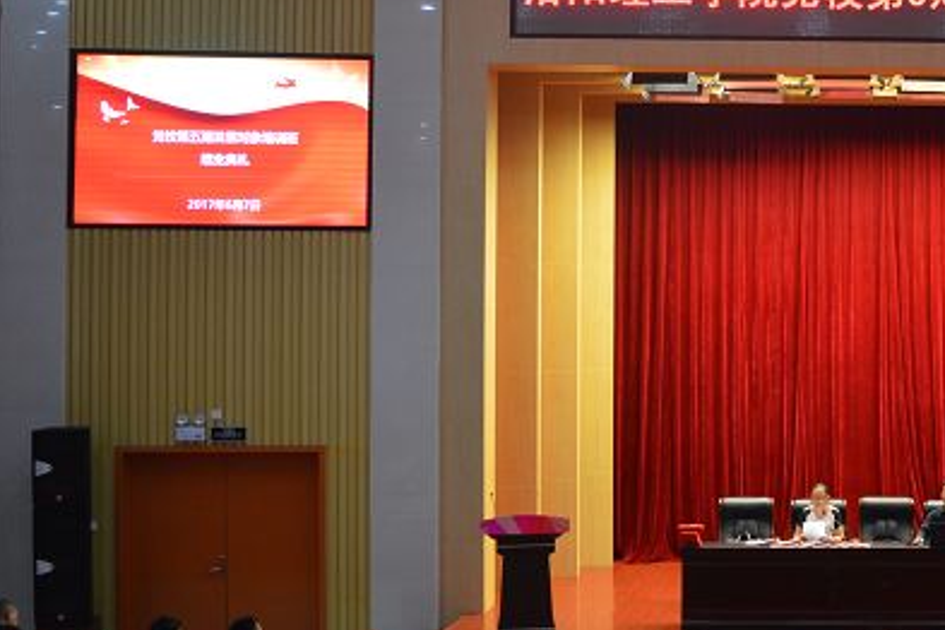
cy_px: 308
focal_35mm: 61
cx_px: 959
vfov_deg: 22.3
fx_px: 1601
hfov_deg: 30.4
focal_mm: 20
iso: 720
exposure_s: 1/60
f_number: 3.8
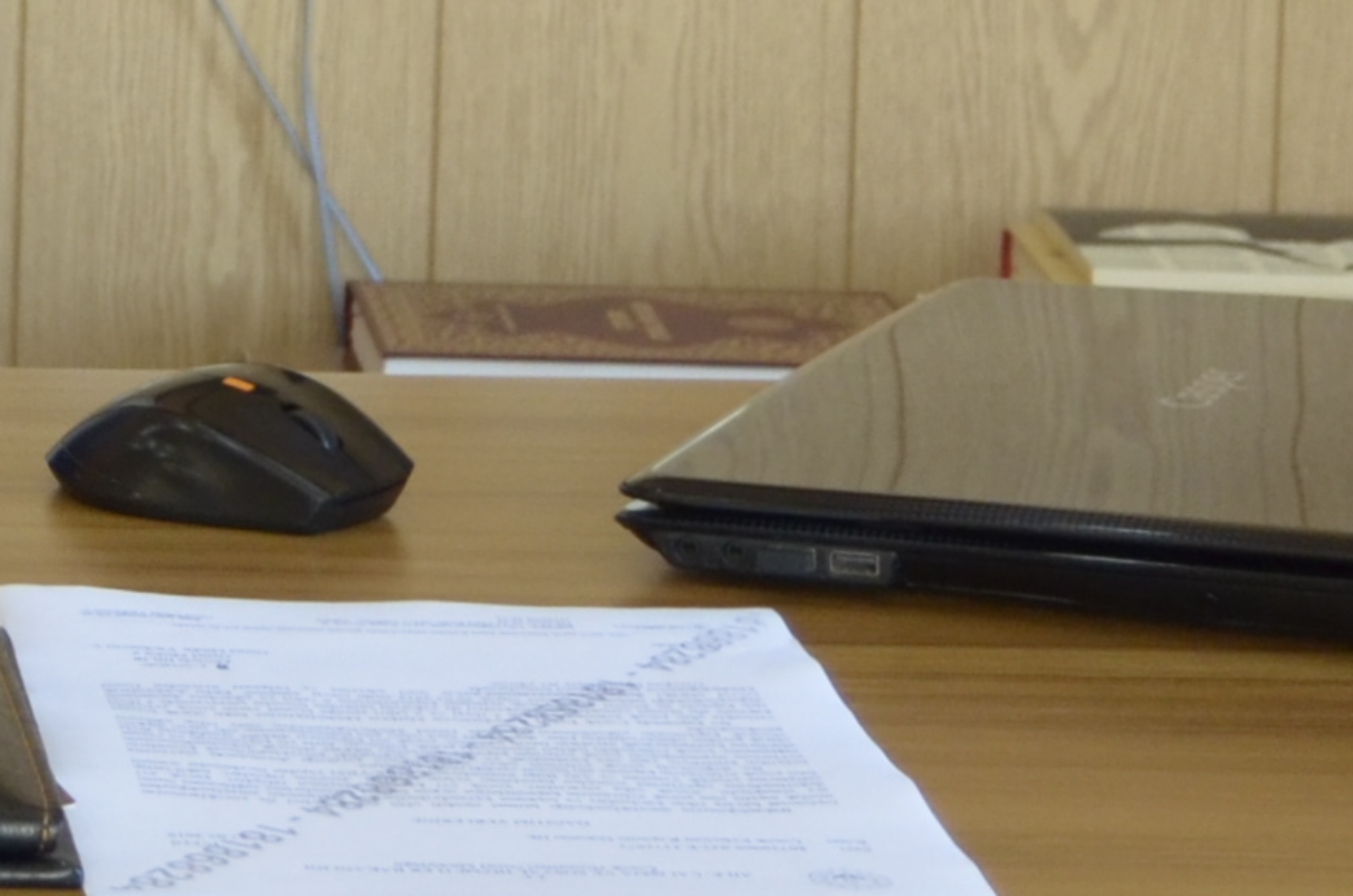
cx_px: -779
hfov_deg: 10.6
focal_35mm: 186
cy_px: -676
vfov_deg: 7.2
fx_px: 6976
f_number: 3.5
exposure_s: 1/125
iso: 720
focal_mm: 22
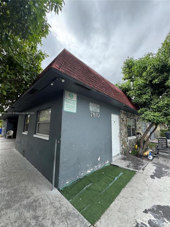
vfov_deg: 102.1
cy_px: 114
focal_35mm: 14
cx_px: 85
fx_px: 92
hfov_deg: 85.7
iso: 40
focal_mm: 2.22
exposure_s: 1/479
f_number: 2.2
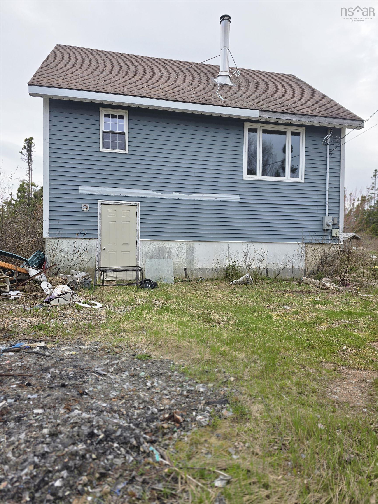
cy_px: 252
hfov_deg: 58.9
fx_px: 335
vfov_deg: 73.9
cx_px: 189
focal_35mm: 23
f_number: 1.7
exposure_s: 1/719
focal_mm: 6.3
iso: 25
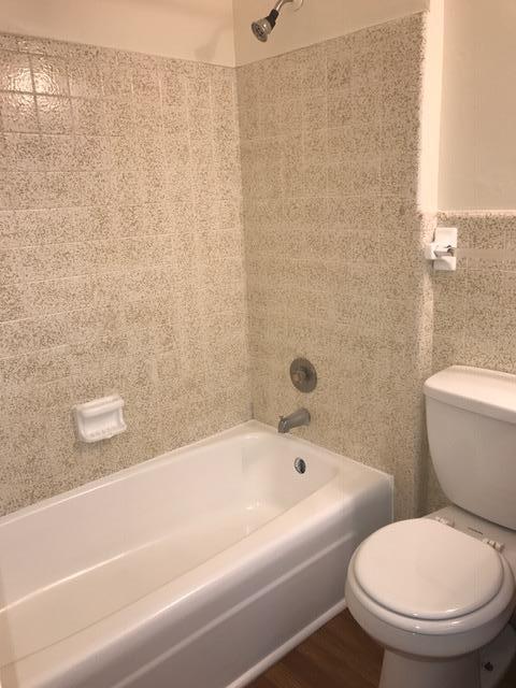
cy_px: 344
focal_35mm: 28
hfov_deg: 49.7
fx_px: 557
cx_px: 258
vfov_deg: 63.4
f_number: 1.8
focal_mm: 3.99
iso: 20
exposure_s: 1/36
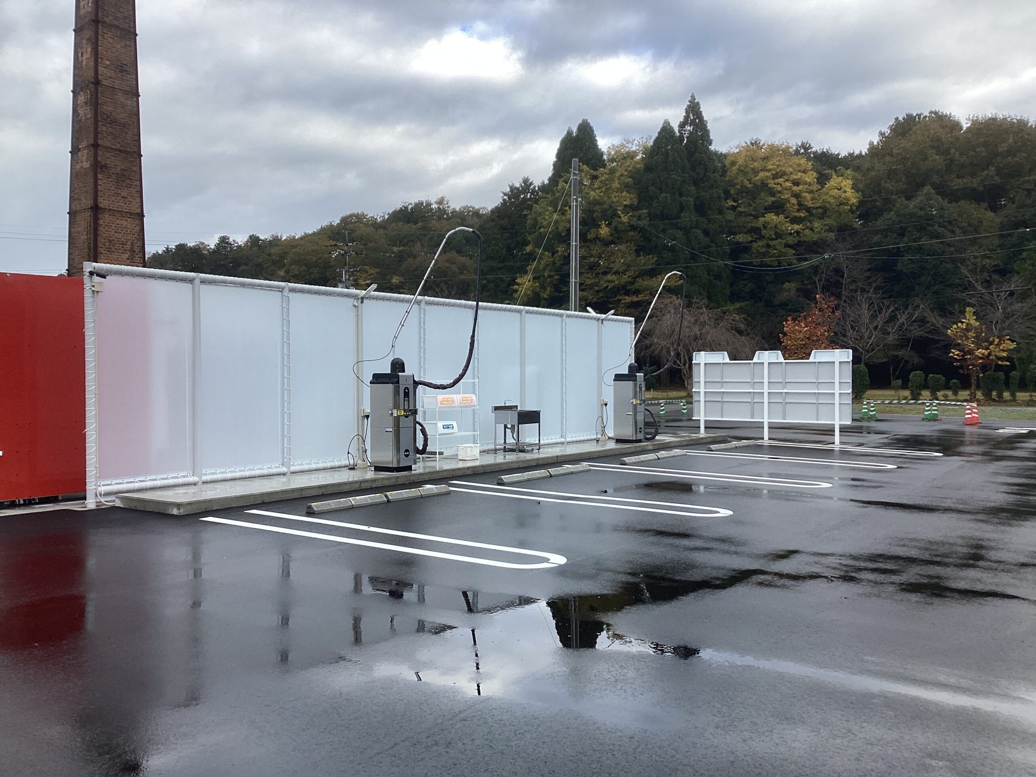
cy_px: 388
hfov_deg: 58.4
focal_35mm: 31
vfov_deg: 45.4
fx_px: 928
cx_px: 518
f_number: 2.4
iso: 25
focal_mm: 3.3
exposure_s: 1/326
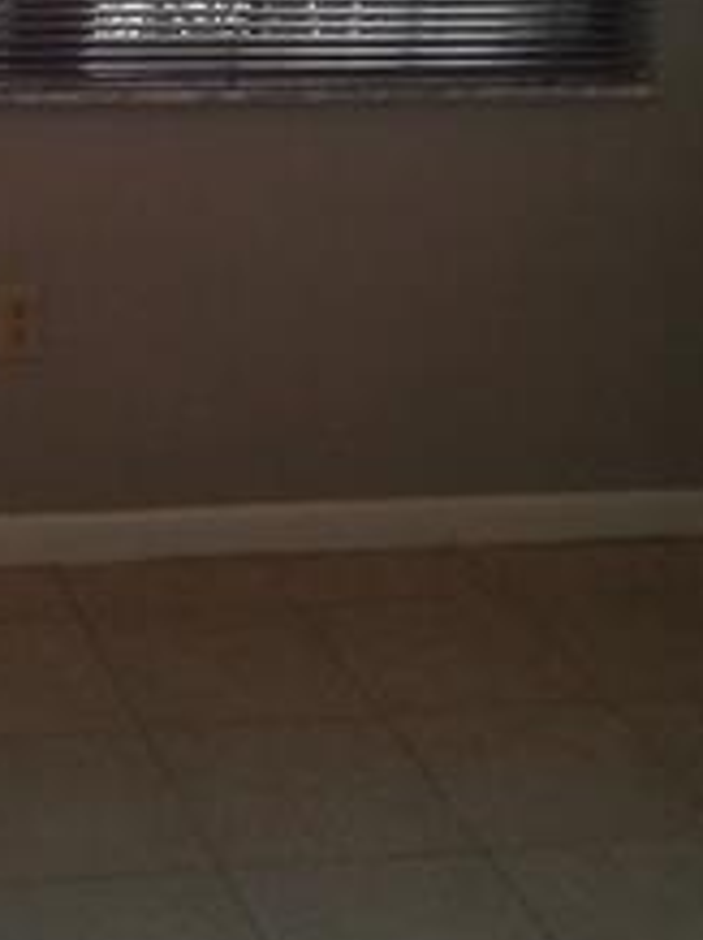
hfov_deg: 15.9
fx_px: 2469
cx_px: -22
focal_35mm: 91
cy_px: -43
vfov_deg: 20.7
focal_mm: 3.3
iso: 50
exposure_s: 1/101
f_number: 2.2
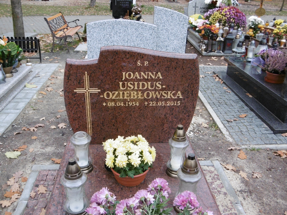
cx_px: 144
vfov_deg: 37.7
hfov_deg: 49.0
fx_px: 315
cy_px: 108
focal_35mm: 38
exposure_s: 1/60
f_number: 3.7
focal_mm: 6.8
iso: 200
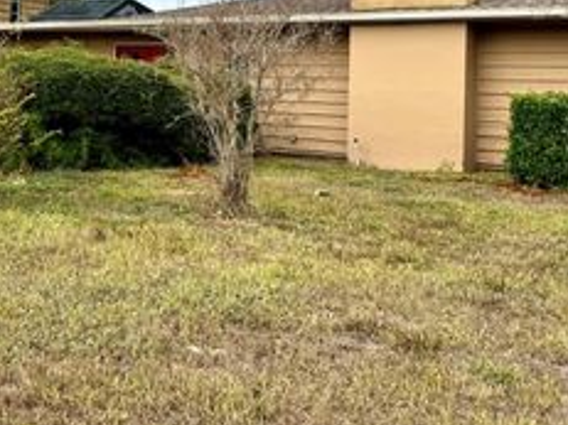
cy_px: 60
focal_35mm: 52
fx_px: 853
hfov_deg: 35.2
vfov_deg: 27.2
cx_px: 84
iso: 80
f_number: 1.78
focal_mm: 6.76
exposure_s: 1/3096
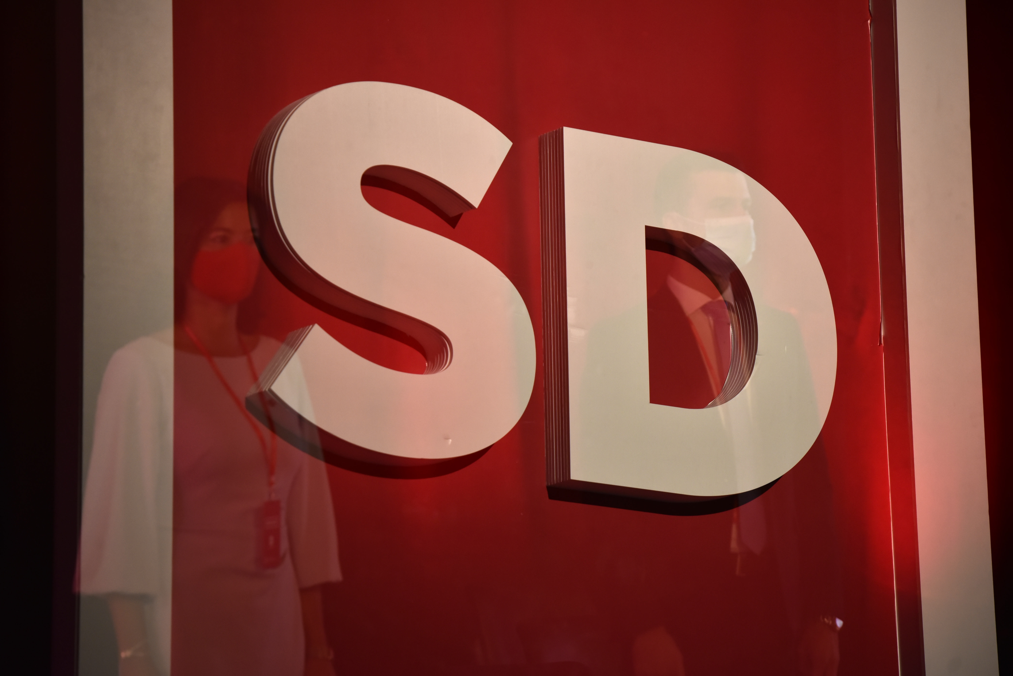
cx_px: 506
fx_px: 5630
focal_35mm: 200
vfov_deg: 6.9
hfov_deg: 10.3
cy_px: 338
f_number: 4
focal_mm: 200
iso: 2500
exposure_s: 1/160
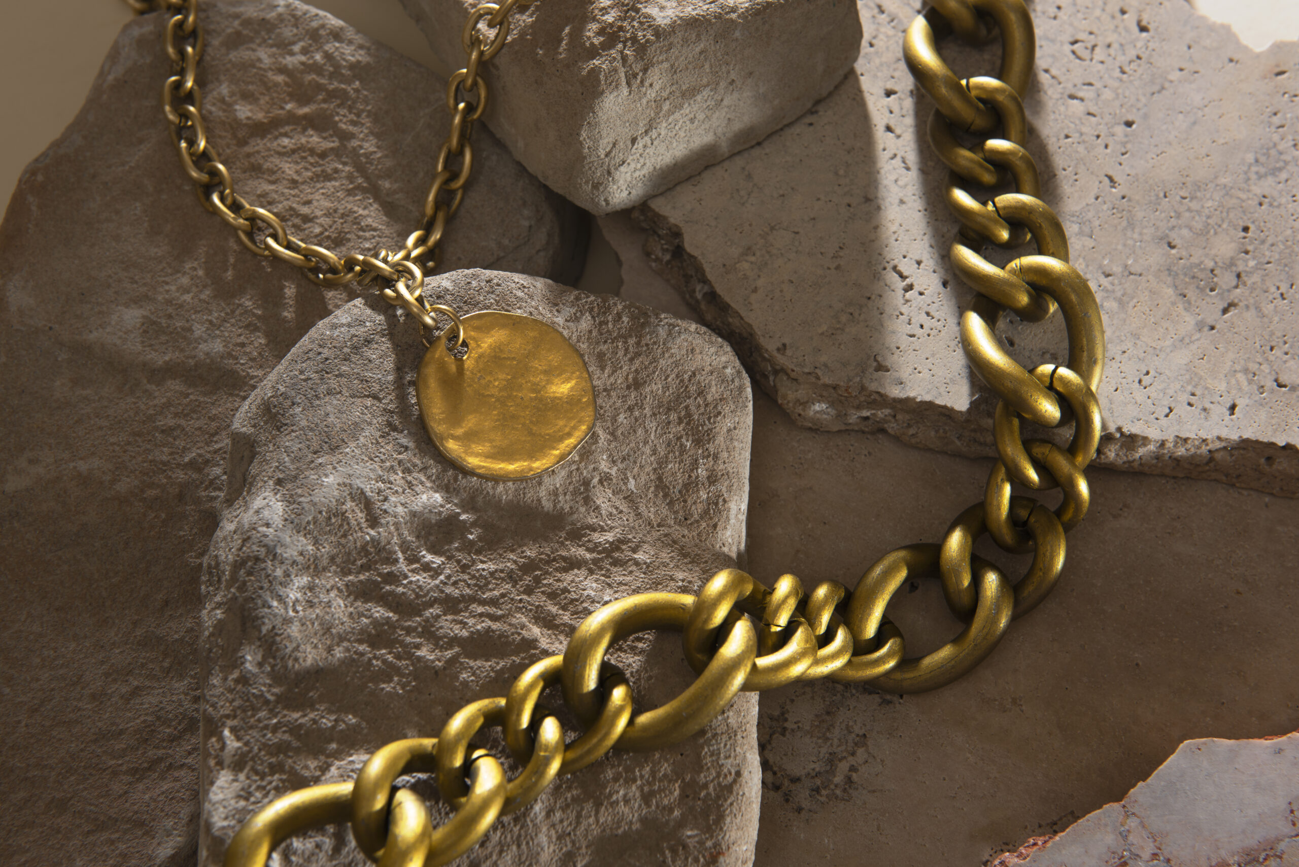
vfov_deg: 22.6
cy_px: 434
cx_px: 650
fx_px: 2166
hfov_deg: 33.4
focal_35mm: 60
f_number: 10
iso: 100
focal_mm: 60
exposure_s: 1/160
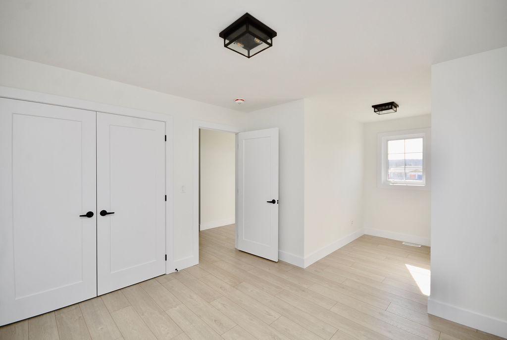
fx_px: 212
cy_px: 170
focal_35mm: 15
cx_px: 254
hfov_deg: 100.3
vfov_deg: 77.5
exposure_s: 1/125
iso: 180
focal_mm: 10
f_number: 5.6
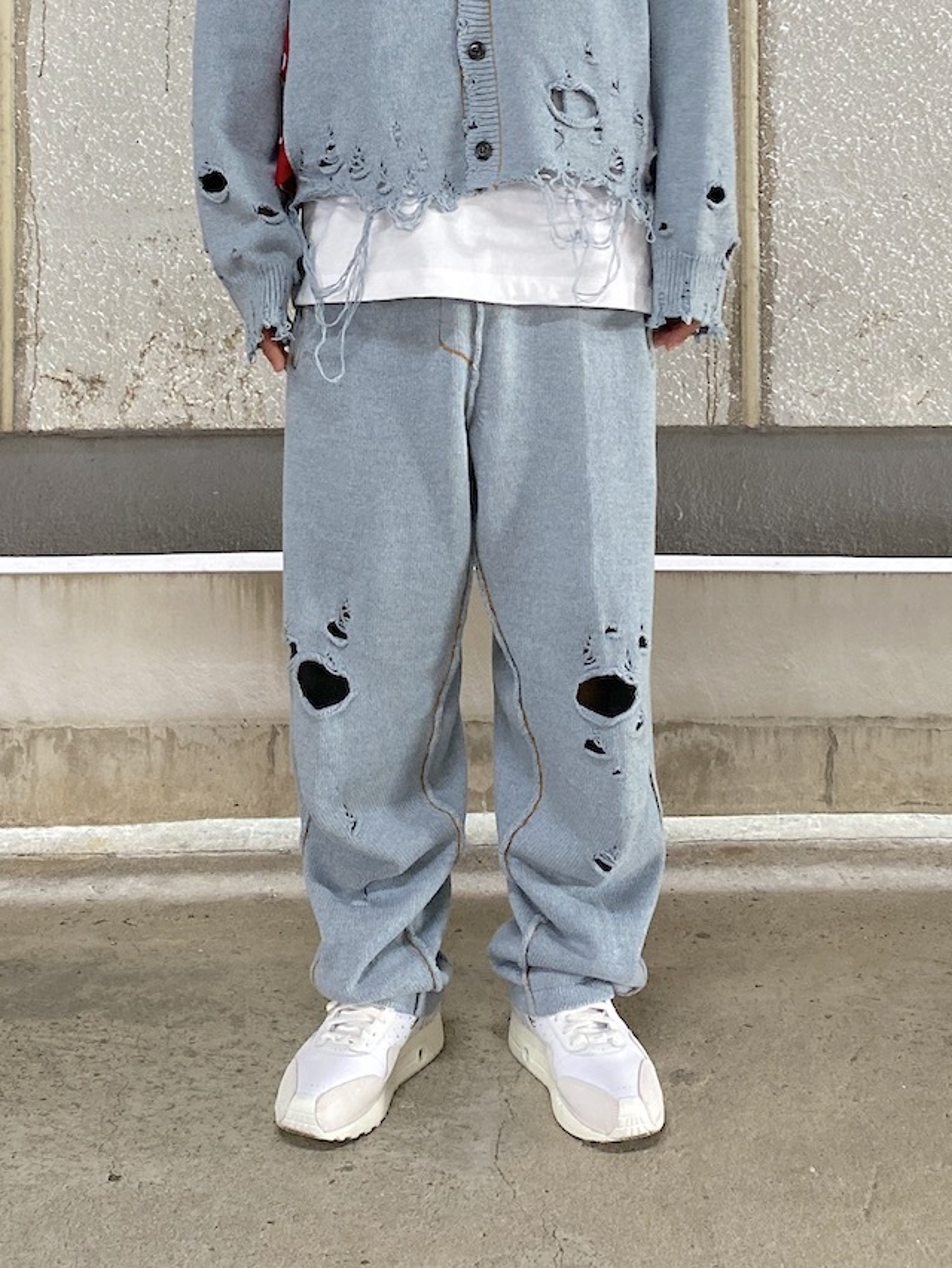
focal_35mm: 26
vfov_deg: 67.3
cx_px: 476
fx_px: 953
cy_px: 634
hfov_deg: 53.1
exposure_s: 1/60
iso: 320
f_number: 1.8
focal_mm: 4.25
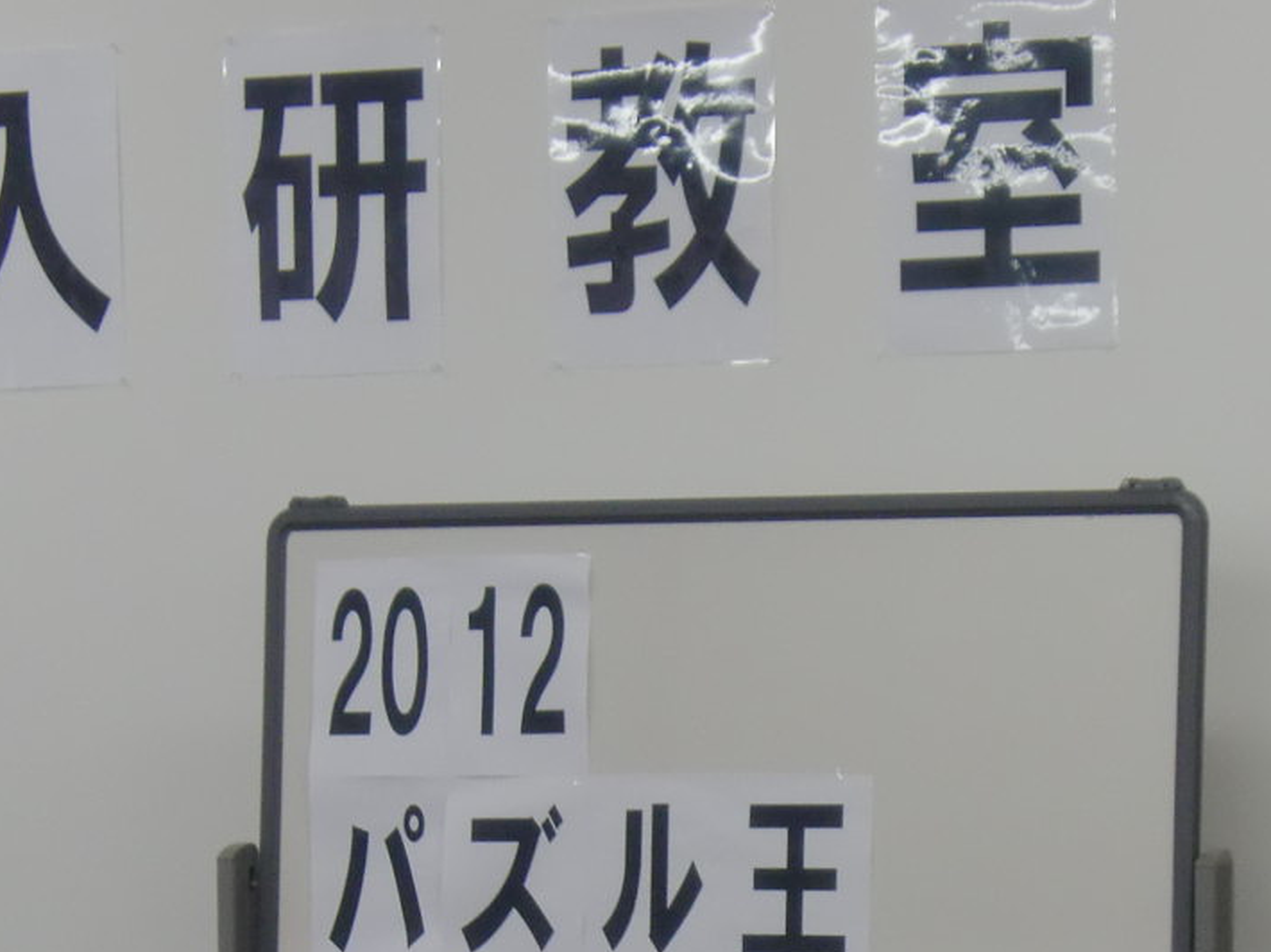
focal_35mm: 151
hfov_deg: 13.1
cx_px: 849
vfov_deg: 9.7
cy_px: 1059
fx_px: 5542
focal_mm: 11.16
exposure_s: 1/60
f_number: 4.3
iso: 100
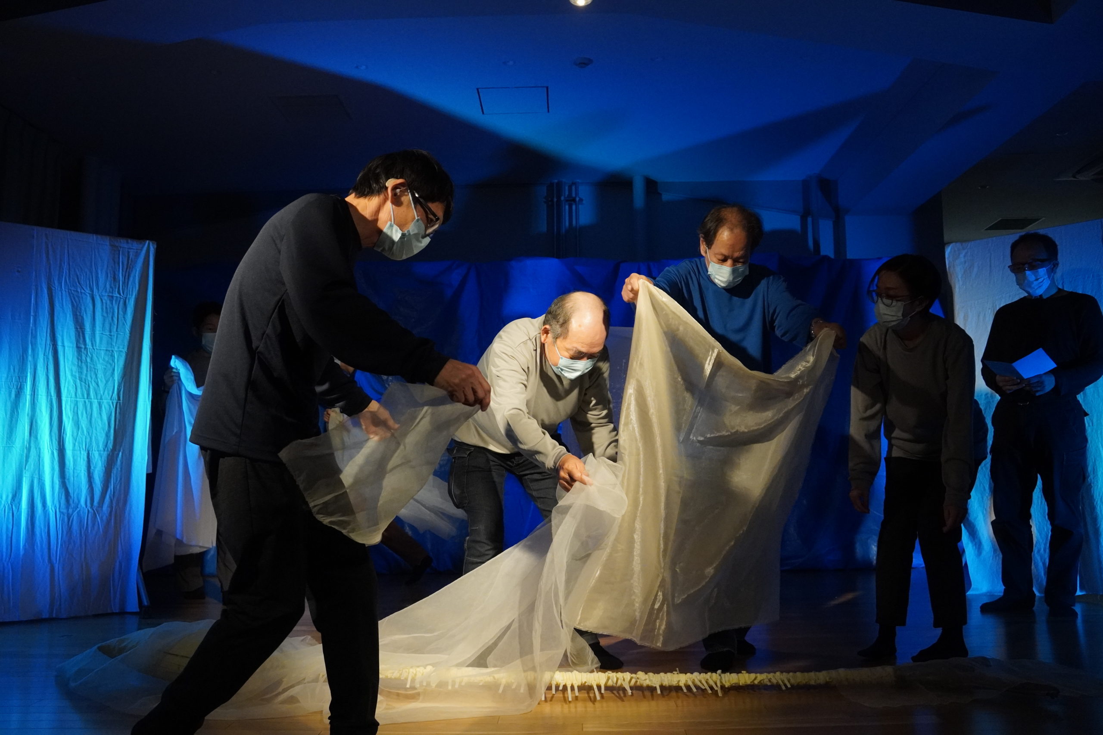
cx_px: 552
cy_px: 368
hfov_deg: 61.9
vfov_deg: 43.6
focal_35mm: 30
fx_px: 919
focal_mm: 20
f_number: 5
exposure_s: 1/800
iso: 3200
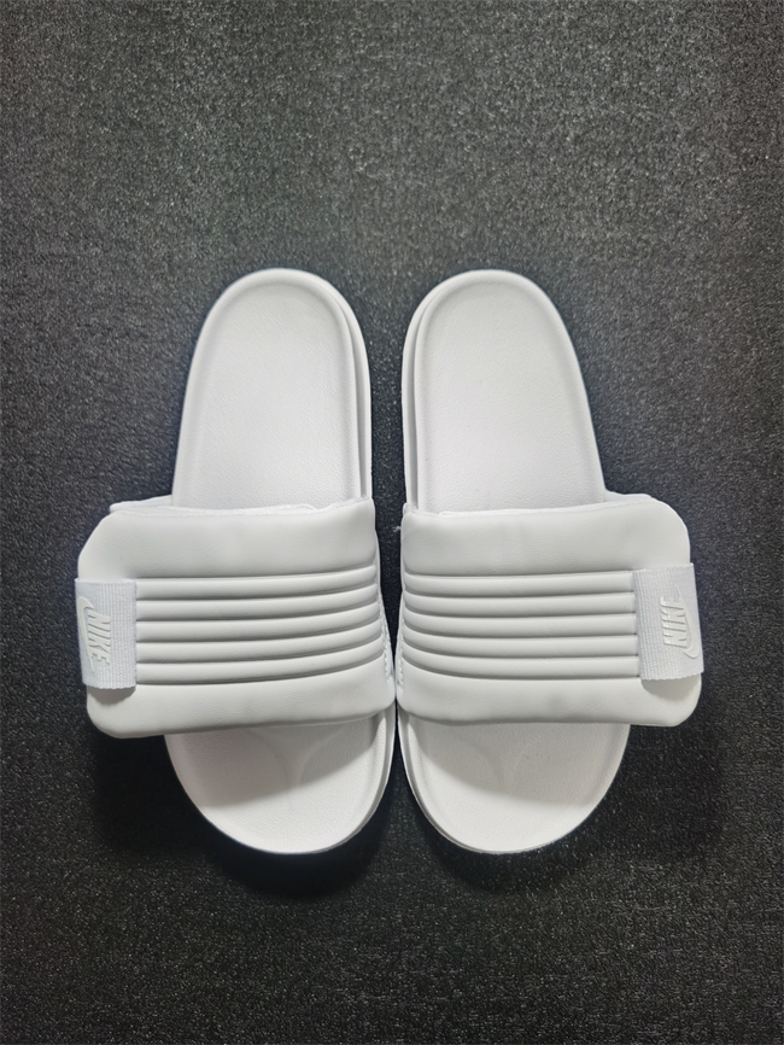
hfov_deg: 51.4
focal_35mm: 27
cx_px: 392
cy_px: 522
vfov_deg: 65.3
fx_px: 815
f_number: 1.6
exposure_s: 1/100
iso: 160
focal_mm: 5.56
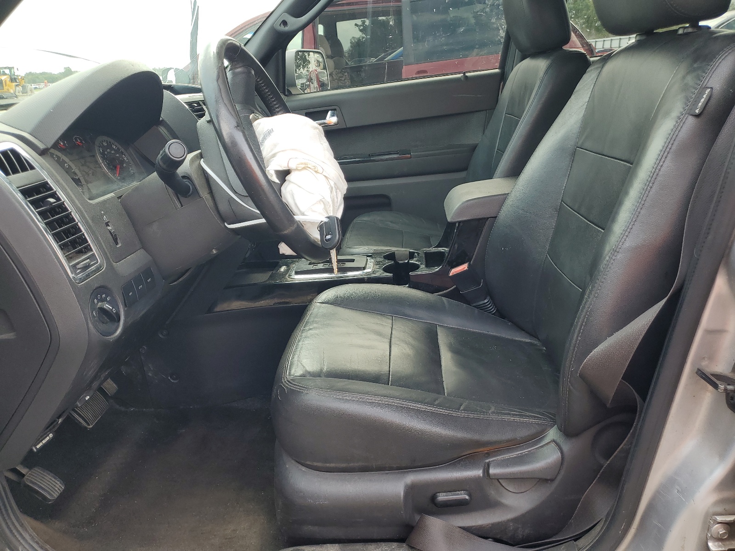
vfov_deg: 53.1
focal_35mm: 26
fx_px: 552
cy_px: 276
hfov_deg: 67.3
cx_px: 368
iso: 50
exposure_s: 1/345
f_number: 1.5
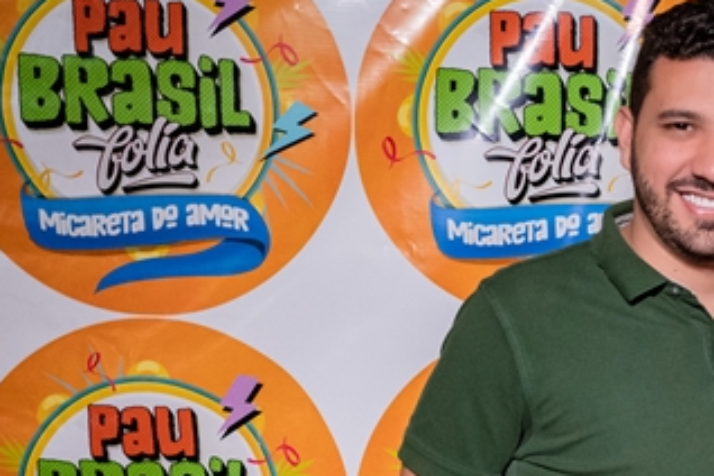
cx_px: 798
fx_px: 1666
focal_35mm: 84
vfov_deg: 15.8
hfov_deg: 22.7
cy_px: 512
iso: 2500
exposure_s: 1/250
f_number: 2.8
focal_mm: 24
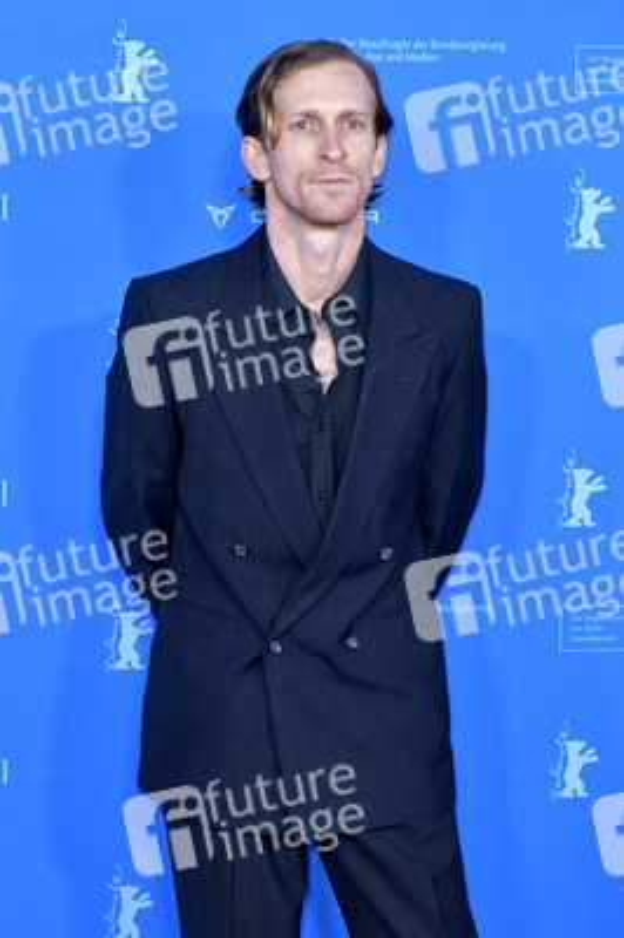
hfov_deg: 19.4
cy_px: 469
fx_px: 1823
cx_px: 312
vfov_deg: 28.9
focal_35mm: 70
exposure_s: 1/160
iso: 1600
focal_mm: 70
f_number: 5.6
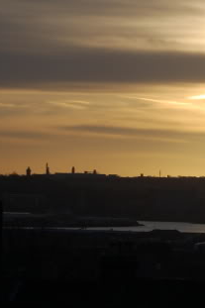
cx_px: 327
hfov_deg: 6.4
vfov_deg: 9.7
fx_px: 1815
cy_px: 50
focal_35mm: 212
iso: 200
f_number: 11
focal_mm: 55
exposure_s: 1/500
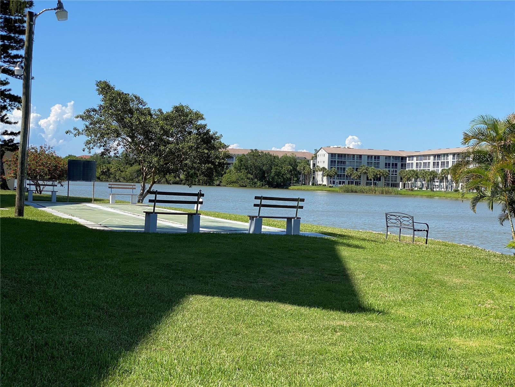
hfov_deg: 36.8
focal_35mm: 52
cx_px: 258
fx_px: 774
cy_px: 194
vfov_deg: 28.0
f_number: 2
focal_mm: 6
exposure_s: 1/1295
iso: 20
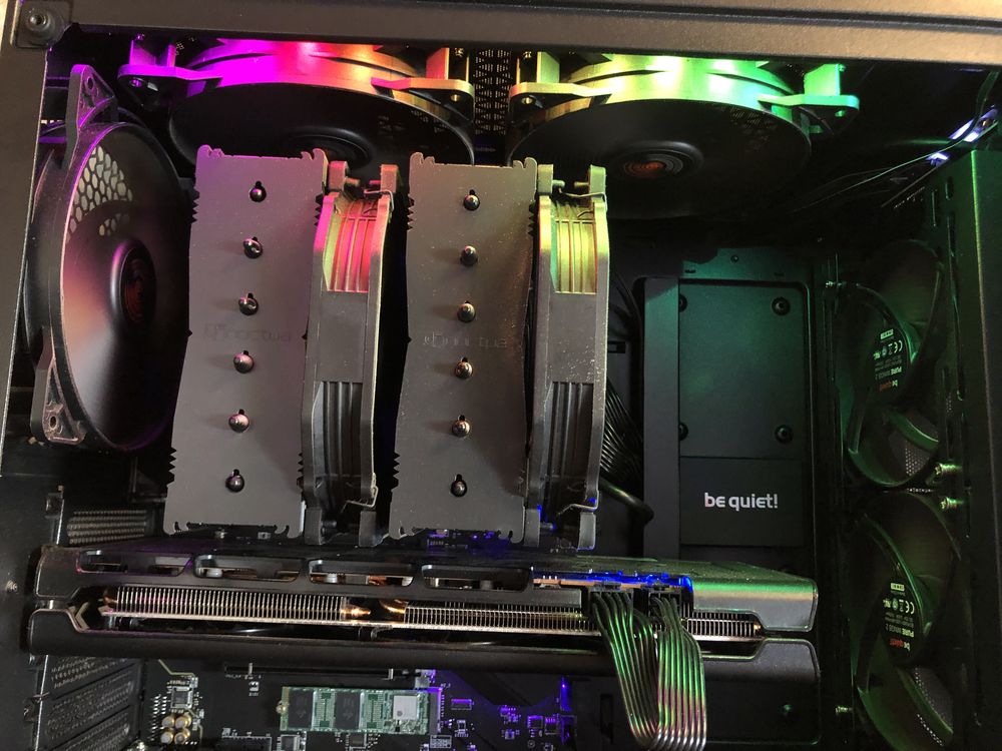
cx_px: 501
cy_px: 376
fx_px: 810
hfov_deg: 63.4
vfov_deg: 49.7
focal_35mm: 28
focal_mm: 3.99
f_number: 1.8
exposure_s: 1/6
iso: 80
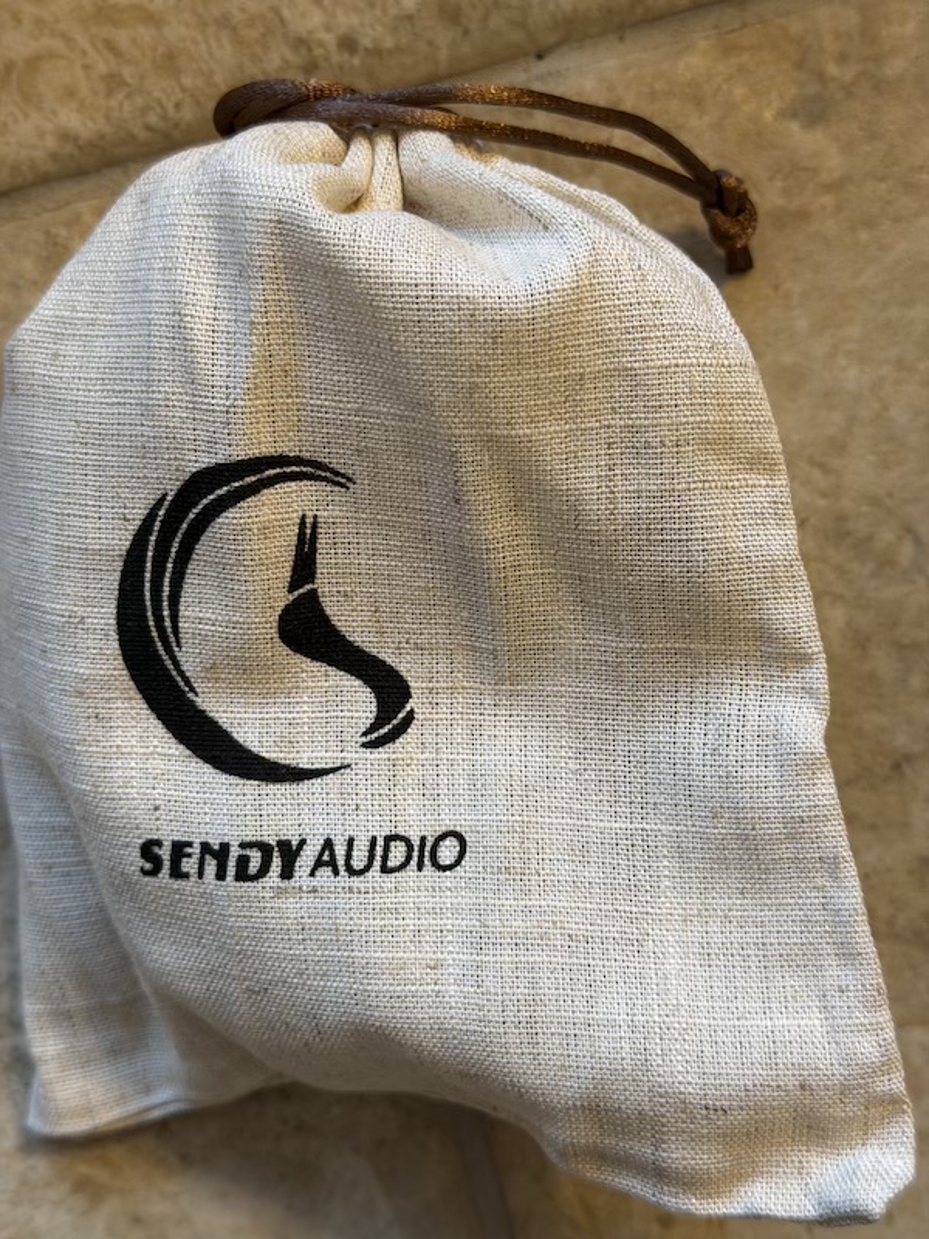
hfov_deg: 30.3
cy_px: 620
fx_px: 1718
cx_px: 464
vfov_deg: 39.7
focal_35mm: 48
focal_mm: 6.76
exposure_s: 1/50
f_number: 1.78
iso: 125
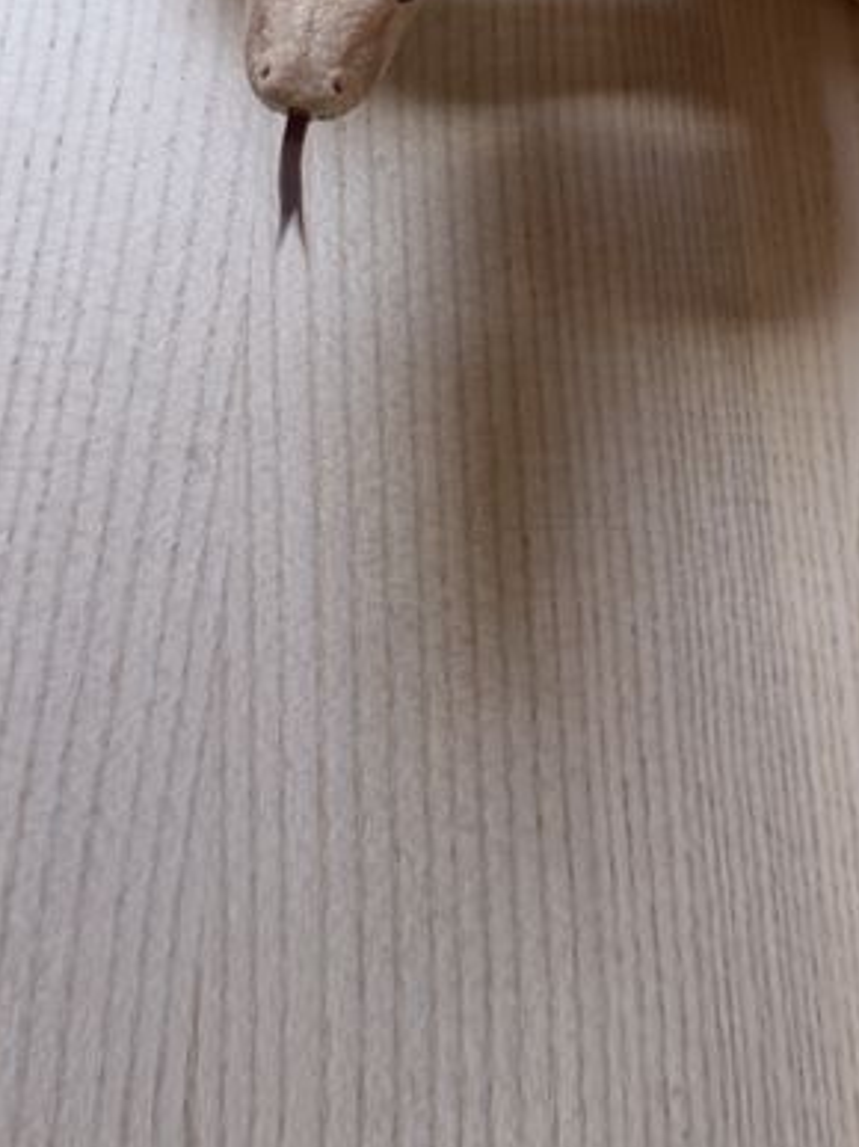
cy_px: 139
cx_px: 557
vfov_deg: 30.0
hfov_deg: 23.6
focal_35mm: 62
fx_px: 2053
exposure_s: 1/121
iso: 160
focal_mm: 6.76
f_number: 1.78
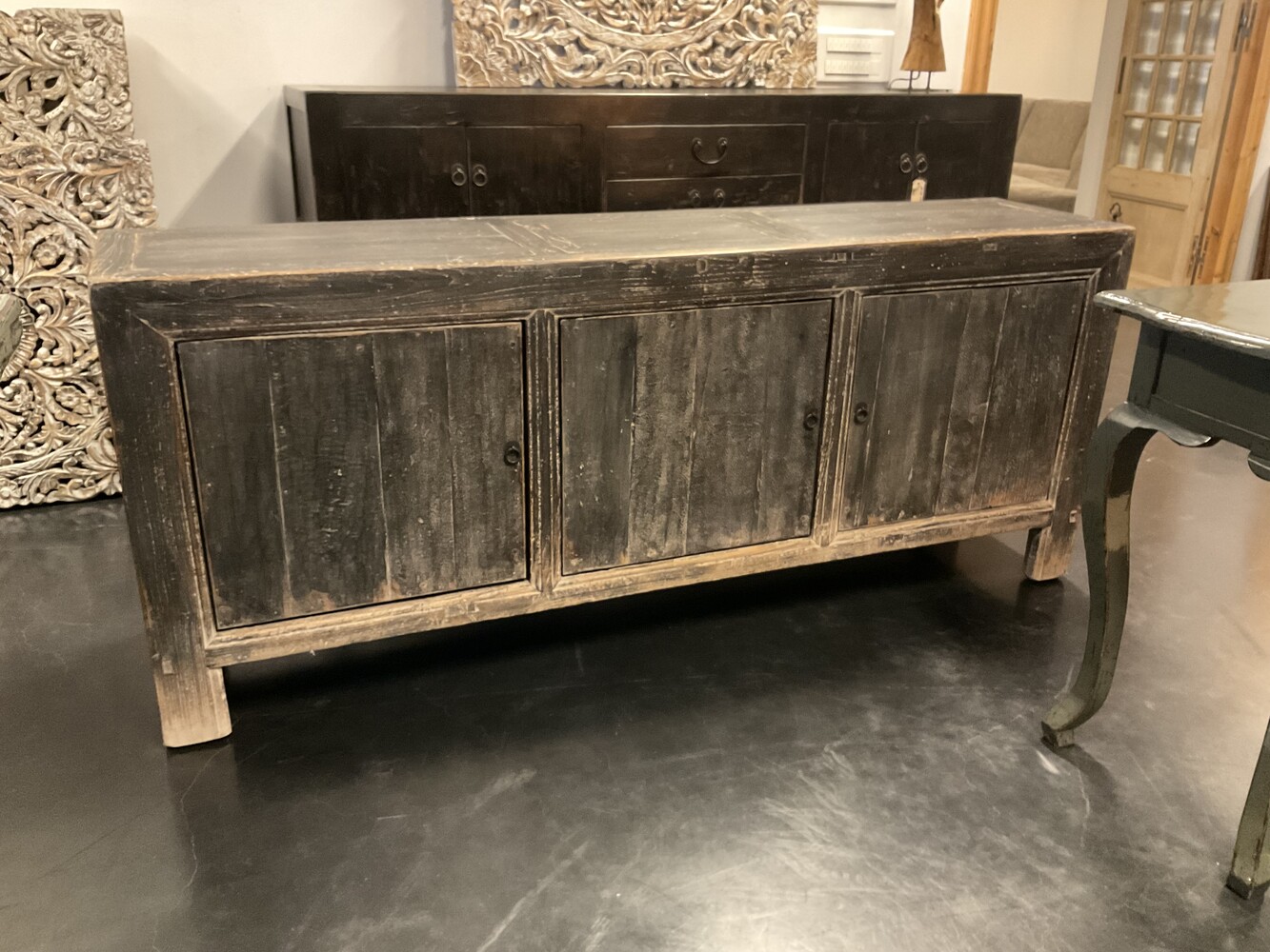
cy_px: 476
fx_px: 1064
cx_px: 635
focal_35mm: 29
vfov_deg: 48.2
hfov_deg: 61.7
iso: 400
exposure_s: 1/25
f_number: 1.8
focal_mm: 3
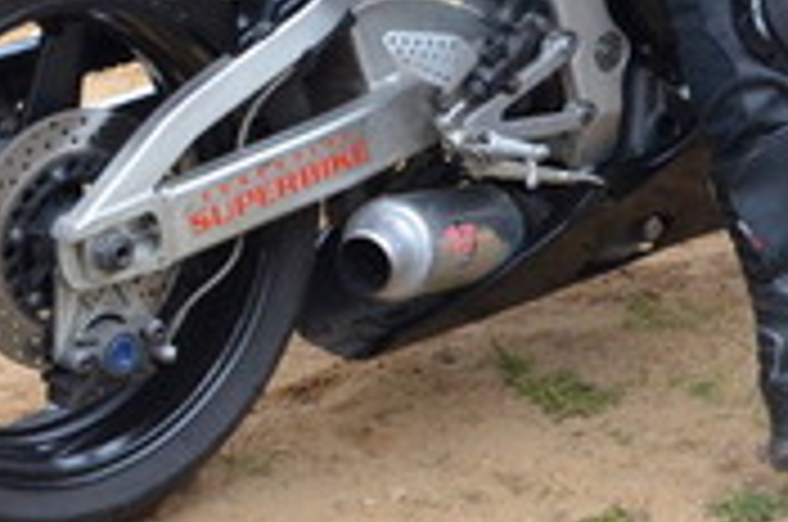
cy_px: -428
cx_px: 765
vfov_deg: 6.8
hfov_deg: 10.5
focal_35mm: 195
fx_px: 4261
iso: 1600
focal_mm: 32
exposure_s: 1/250
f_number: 8
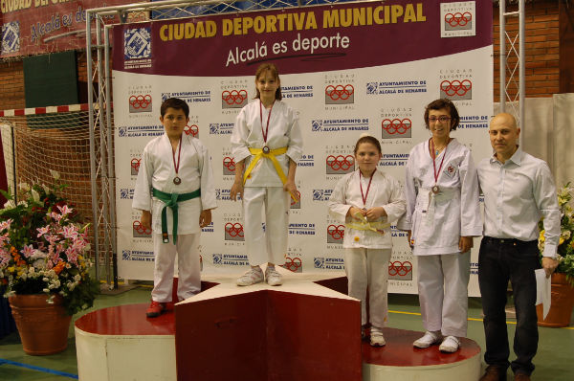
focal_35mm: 42
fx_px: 669
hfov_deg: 46.5
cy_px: 190
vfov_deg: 31.8
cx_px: 287
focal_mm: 28
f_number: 3.5
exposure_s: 1/40
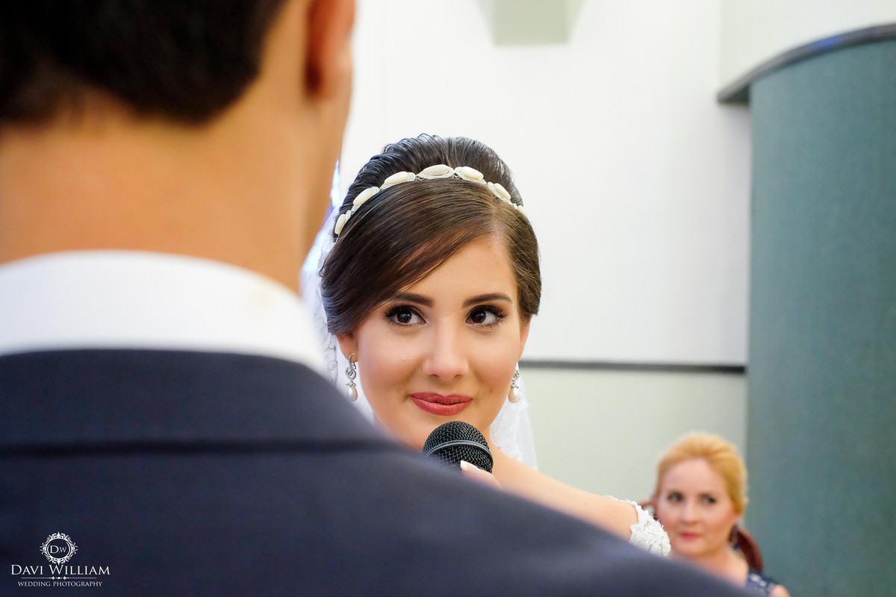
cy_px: 298
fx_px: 1319
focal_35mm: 53
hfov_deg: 37.5
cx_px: 448
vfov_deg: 25.5
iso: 3200
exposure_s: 1/100
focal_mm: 35
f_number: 4.5
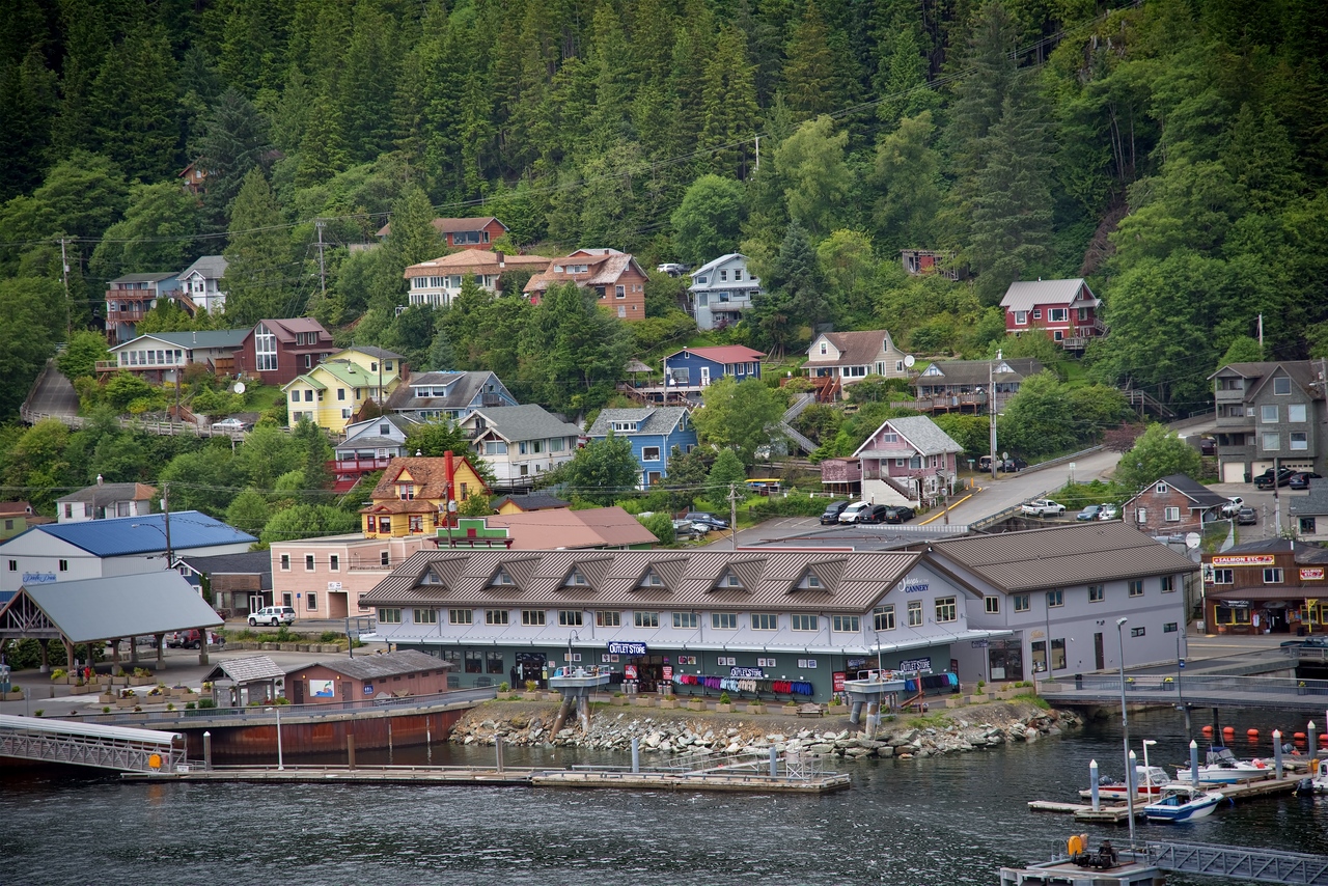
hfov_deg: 17.1
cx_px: 664
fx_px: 4427
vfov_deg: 11.4
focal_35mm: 120
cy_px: 443
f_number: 4
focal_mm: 120
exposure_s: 1/250
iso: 100
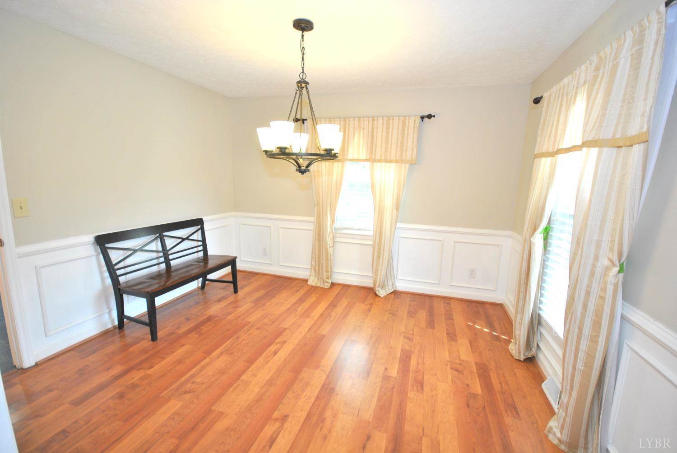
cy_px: 226
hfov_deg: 100.3
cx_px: 338
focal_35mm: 15
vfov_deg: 77.5
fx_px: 282
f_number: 4
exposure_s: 1/30
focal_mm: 10
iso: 200
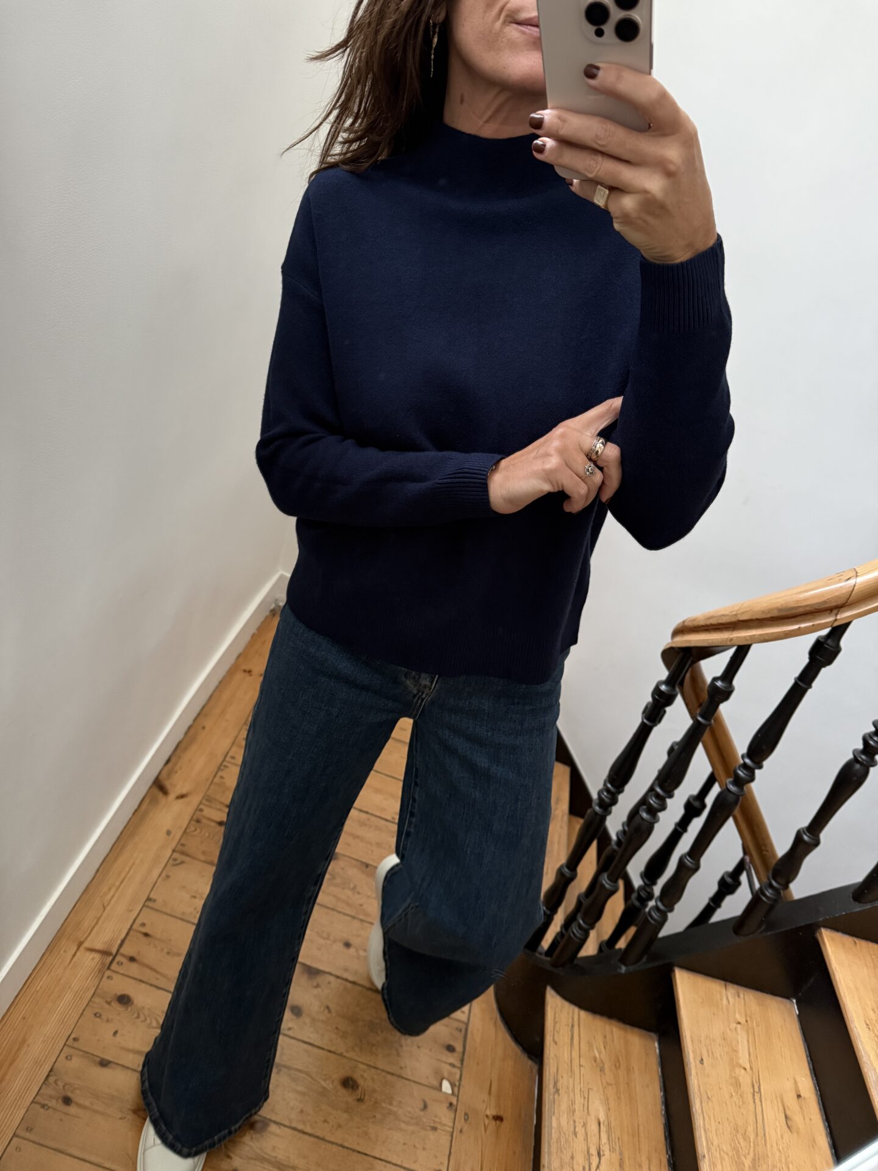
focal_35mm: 24
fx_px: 812
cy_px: 586
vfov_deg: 71.6
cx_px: 439
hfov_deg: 56.8
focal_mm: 6.76
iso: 640
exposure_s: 1/60
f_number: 1.78
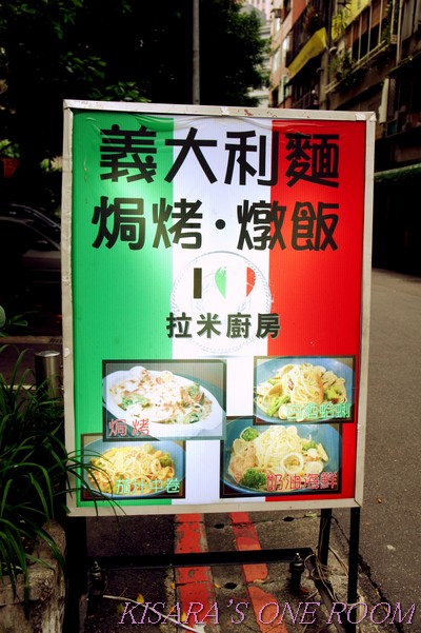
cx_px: 210
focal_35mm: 34
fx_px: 606
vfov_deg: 55.1
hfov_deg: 38.3
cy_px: 316
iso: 200
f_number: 4.5
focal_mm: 23
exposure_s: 1/40
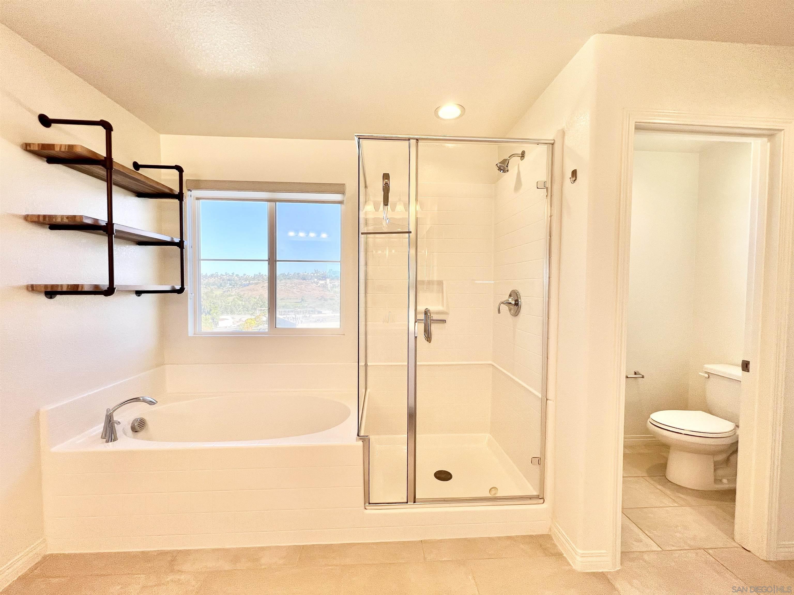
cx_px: 397
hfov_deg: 106.2
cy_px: 298
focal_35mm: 13
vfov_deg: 89.9
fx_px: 298
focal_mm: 1.57
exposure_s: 1/201
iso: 32
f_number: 1.8
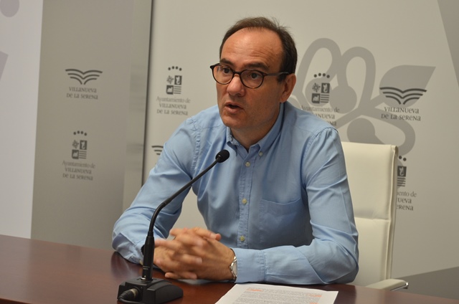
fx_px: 916
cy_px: 152
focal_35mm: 72
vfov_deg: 18.8
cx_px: 230
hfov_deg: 28.1
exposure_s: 1/60
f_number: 5.3
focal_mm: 48
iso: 500
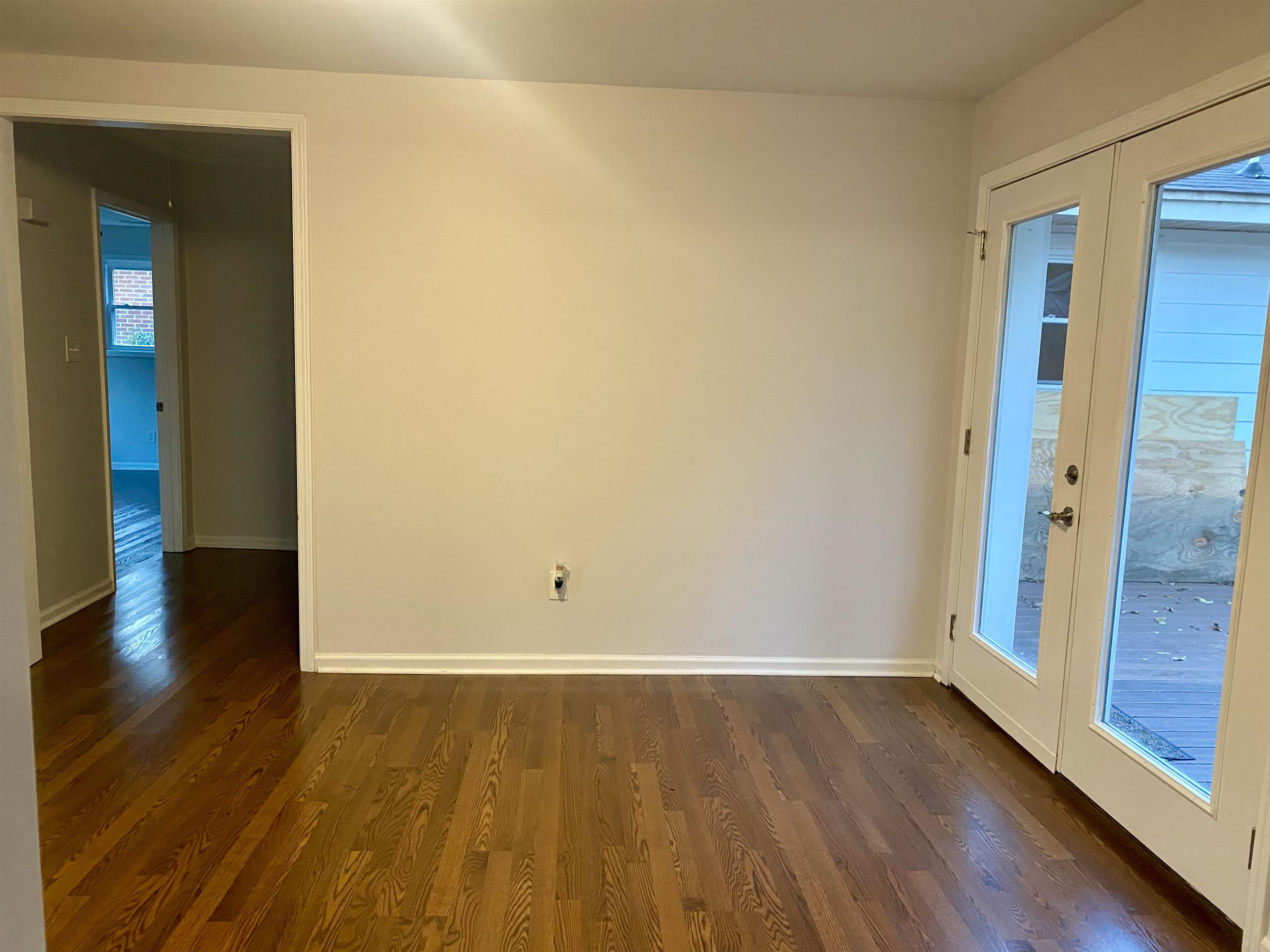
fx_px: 954
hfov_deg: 67.3
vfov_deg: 53.1
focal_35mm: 26
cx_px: 635
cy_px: 476
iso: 400
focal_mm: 4.25
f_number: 1.8
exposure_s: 1/60
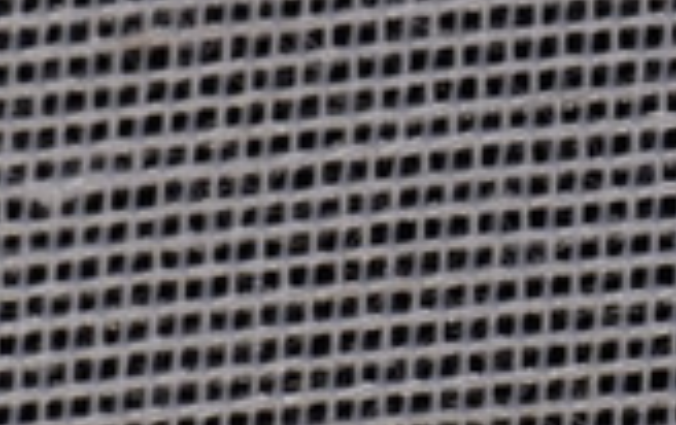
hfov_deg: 3.3
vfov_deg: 2.1
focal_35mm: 624
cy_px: 664
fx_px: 11520
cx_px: -866
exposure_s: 1/60
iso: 100
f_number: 25
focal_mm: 85
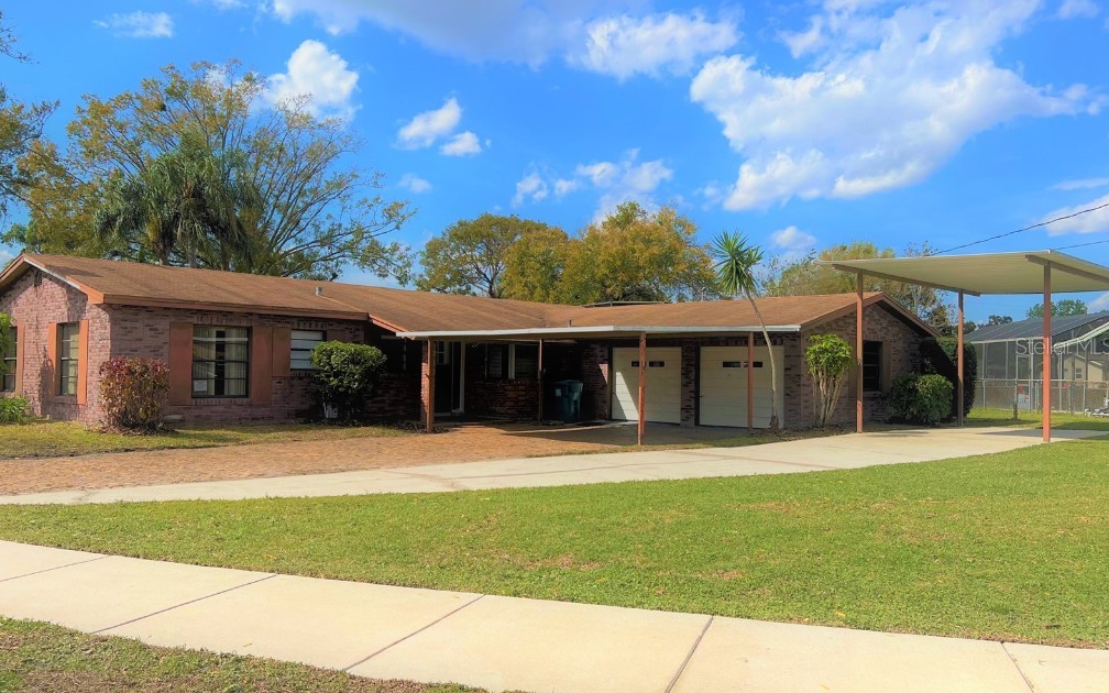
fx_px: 846
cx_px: 556
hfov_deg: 66.5
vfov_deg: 44.5
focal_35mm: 28
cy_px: 345
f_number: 1.5
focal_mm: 5.7
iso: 50
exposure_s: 1/6579
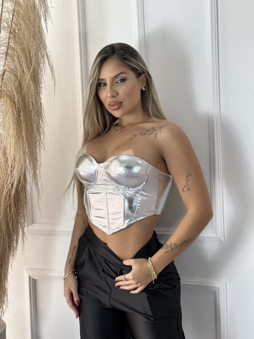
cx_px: 127
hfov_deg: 19.1
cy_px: 170
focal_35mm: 77
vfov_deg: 25.3
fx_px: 753
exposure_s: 1/120
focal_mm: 9
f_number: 2.8
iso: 64
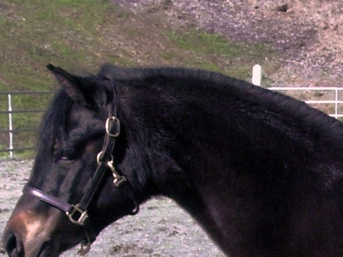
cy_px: 345
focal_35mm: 215
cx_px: 501
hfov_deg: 9.0
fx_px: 2130
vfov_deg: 6.8
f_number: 5.4
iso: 79
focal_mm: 10.6
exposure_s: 1/592
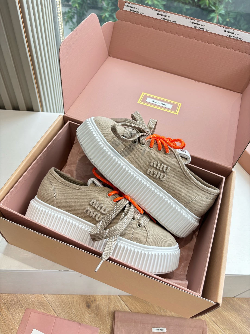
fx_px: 250
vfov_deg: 67.3
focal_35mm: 26
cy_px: 167
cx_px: 125
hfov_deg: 53.1
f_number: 1.6
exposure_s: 1/224
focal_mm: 5.96
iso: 40
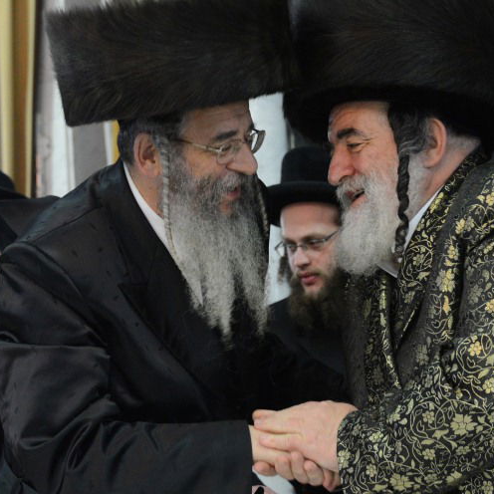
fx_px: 2325
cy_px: 197
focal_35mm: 144
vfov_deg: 12.1
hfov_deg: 12.1
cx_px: 323
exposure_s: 1/80
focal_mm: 82
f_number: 5
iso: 4000
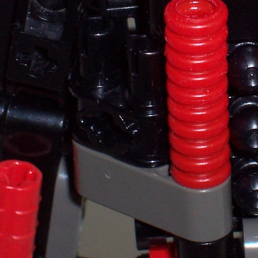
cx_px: 257
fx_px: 2226
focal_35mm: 264
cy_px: 5
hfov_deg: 6.6
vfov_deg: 6.6
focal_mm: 16.8
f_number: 4.8
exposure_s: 1/90
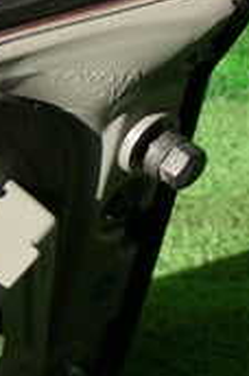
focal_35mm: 160
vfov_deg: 12.7
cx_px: -356
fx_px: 1667
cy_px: 378
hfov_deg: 7.9
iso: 100
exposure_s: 1/500
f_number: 2.9
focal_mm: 7.84
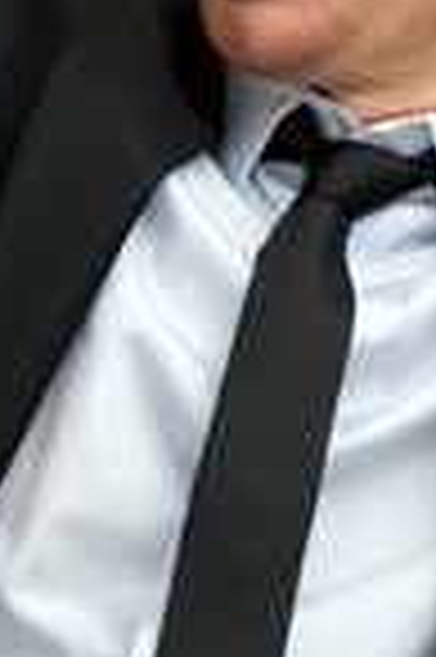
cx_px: 467
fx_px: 7502
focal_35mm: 412
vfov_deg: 5.0
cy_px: 72
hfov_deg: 3.3
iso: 640
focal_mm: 150
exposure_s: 1/60
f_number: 5.6
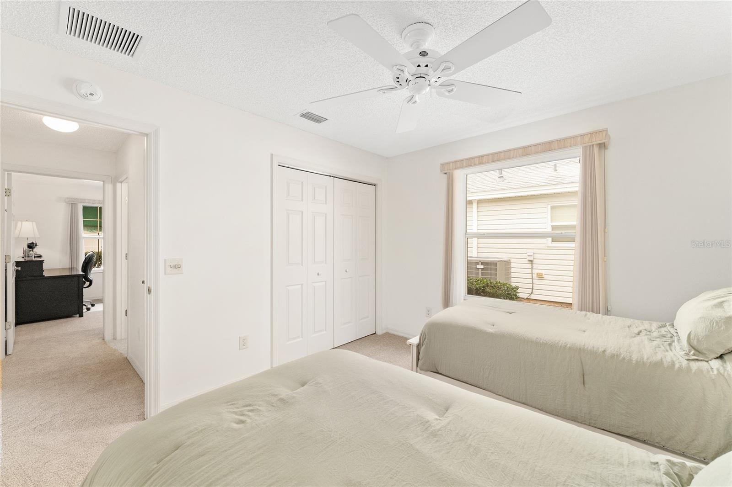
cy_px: 244
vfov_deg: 81.2
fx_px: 285
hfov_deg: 104.3
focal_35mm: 14
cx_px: 366
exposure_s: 1/40
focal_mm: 14
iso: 320
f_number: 8
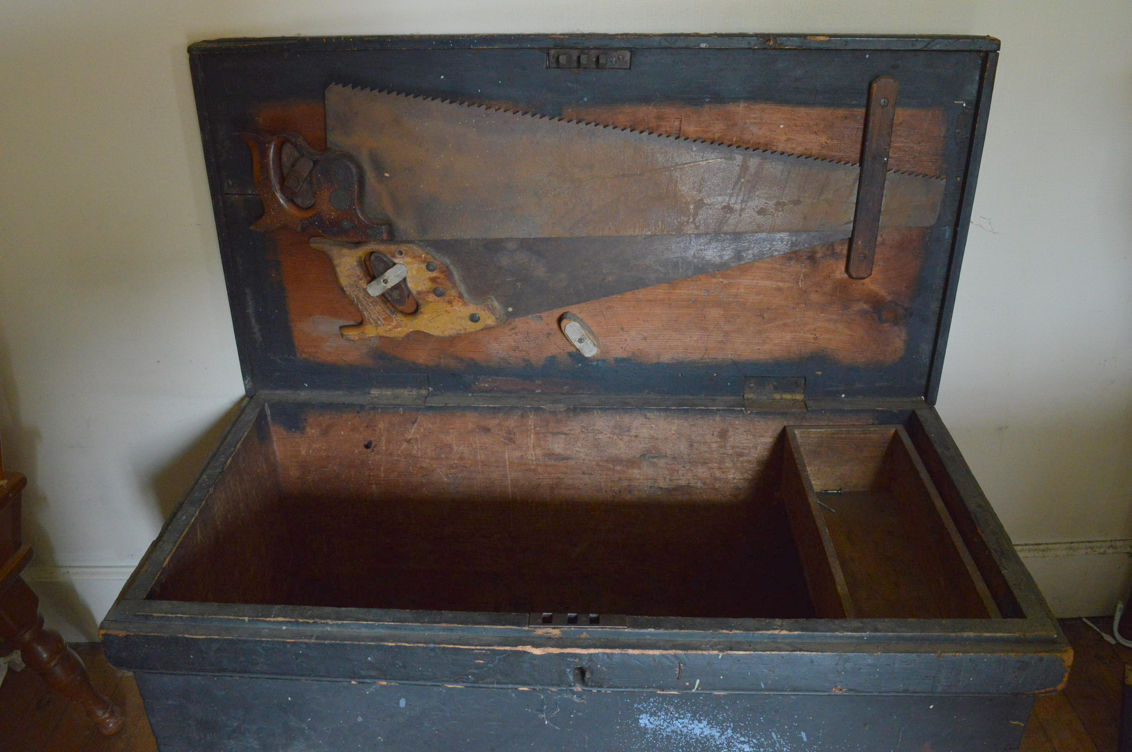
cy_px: 376
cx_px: 566
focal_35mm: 30
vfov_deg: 43.5
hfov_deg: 62.0
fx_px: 942
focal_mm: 20
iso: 1600
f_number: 6.3
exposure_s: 1/100
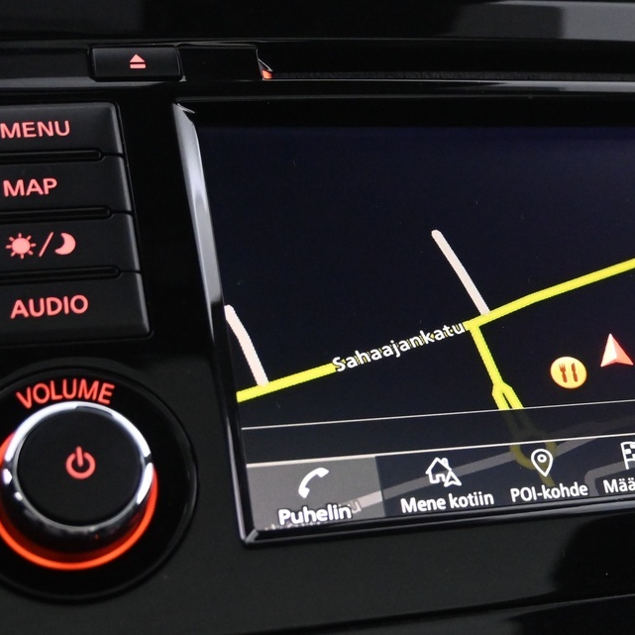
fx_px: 1537
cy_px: 345
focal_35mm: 74
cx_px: 512
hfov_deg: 23.0
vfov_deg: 23.3
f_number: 4.2
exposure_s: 1/30
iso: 3200
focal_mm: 23
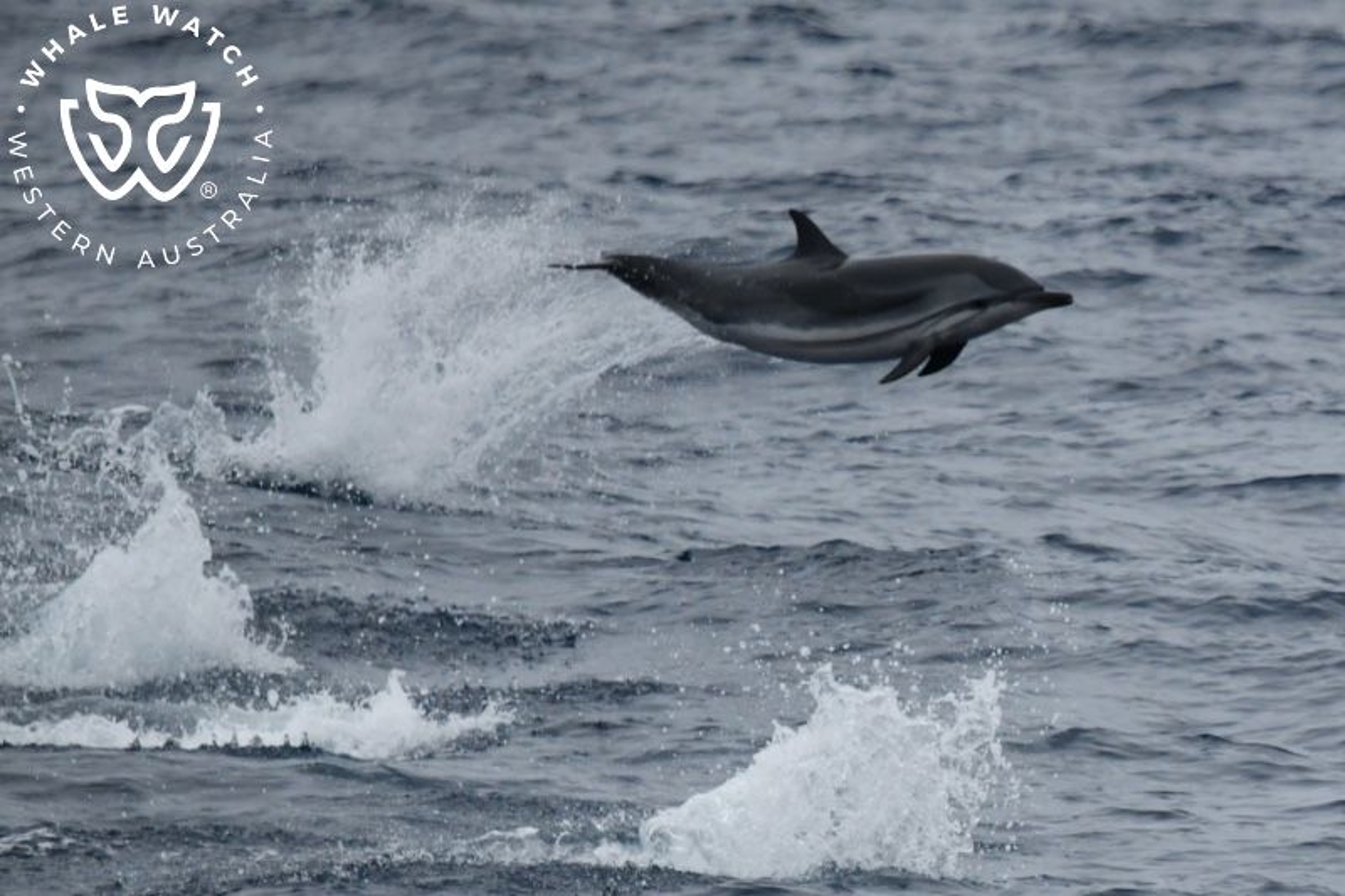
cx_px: 672
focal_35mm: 600
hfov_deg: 3.4
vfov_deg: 2.3
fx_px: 22411
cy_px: 448
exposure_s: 1/8000
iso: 1600
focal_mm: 600
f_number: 6.3
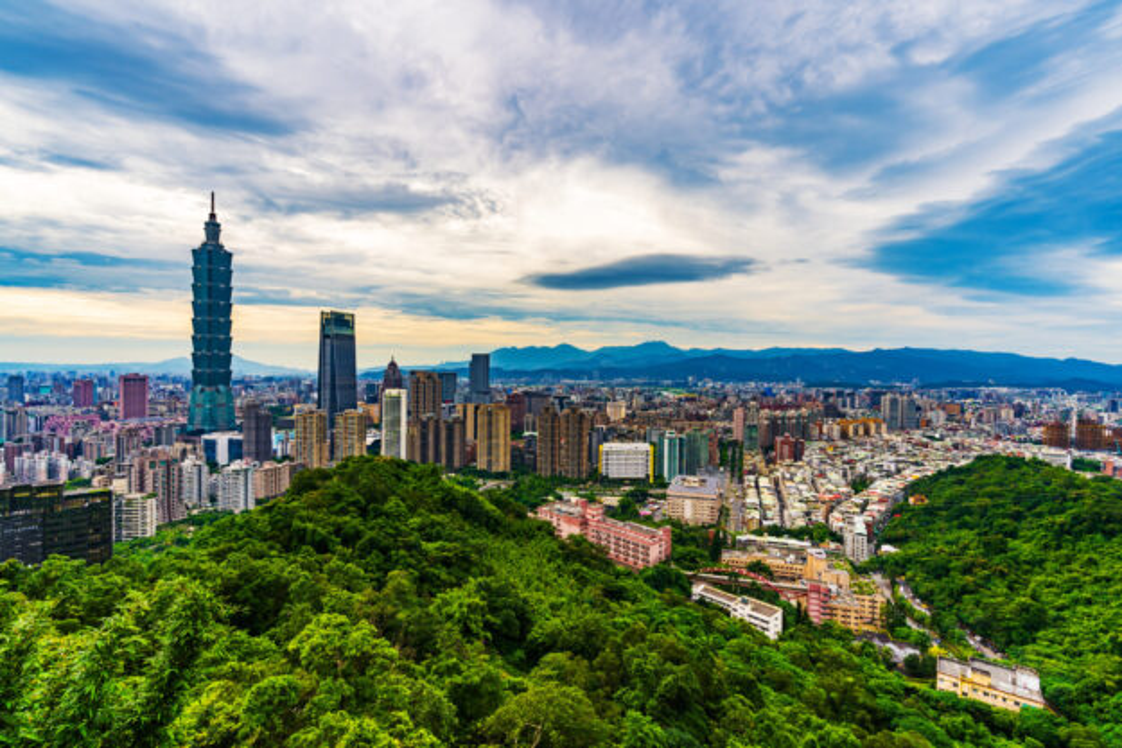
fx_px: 499
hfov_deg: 96.7
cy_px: 374
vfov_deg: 73.8
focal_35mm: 16
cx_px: 561
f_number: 10
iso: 100
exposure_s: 1/80
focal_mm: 16
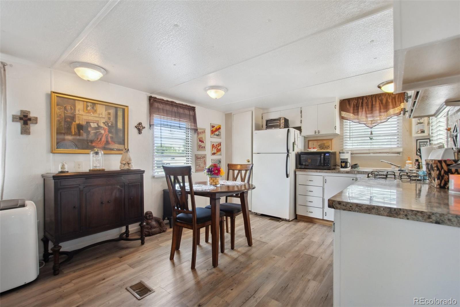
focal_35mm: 15
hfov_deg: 100.4
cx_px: 230
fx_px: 192
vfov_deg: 77.3
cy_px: 154
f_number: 8
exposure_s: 1/80
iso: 400
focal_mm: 10
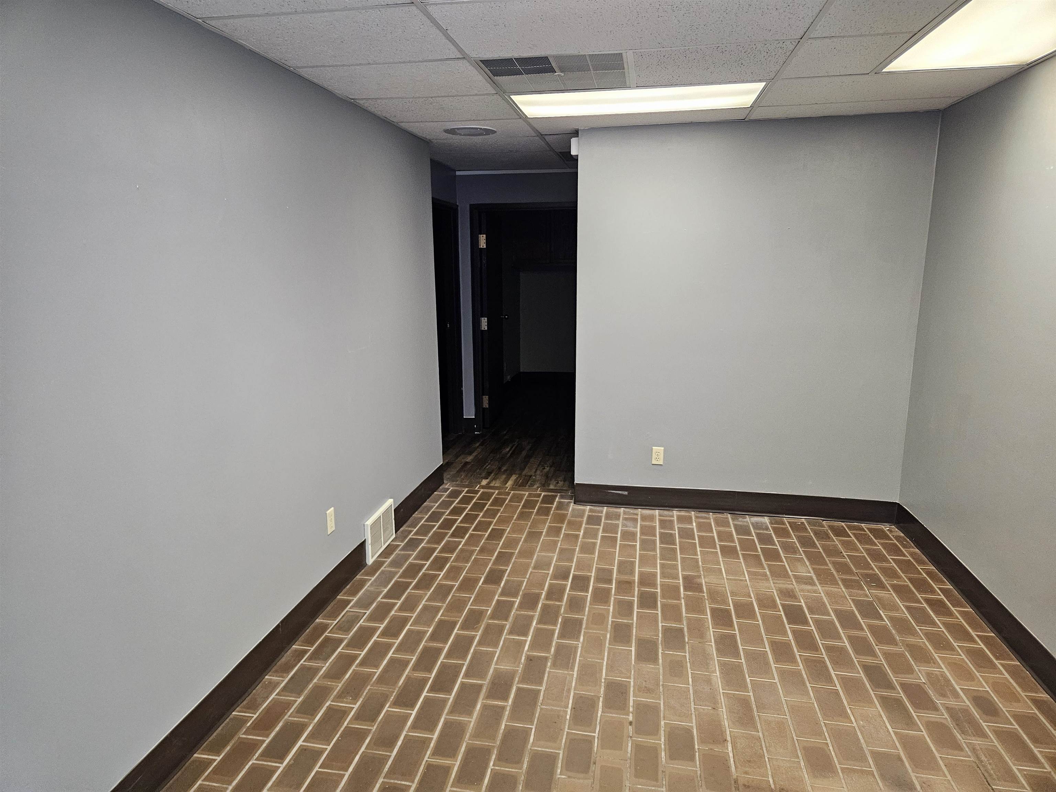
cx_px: 528
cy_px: 396
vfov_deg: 58.9
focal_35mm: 23
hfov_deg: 73.9
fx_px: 702
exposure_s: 1/120
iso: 500
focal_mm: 5.4
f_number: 1.8
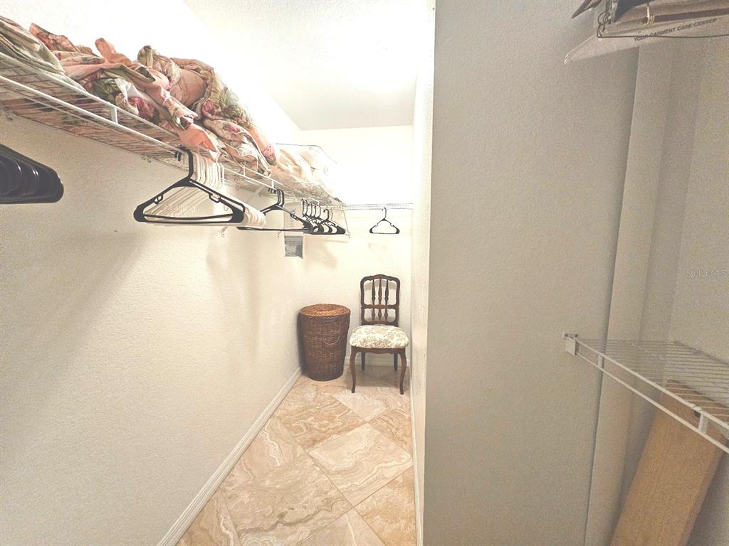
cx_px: 364
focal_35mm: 13
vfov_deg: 89.9
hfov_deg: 106.2
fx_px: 274
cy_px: 273
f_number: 2.2
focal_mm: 2.2
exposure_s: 1/77.5
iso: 500
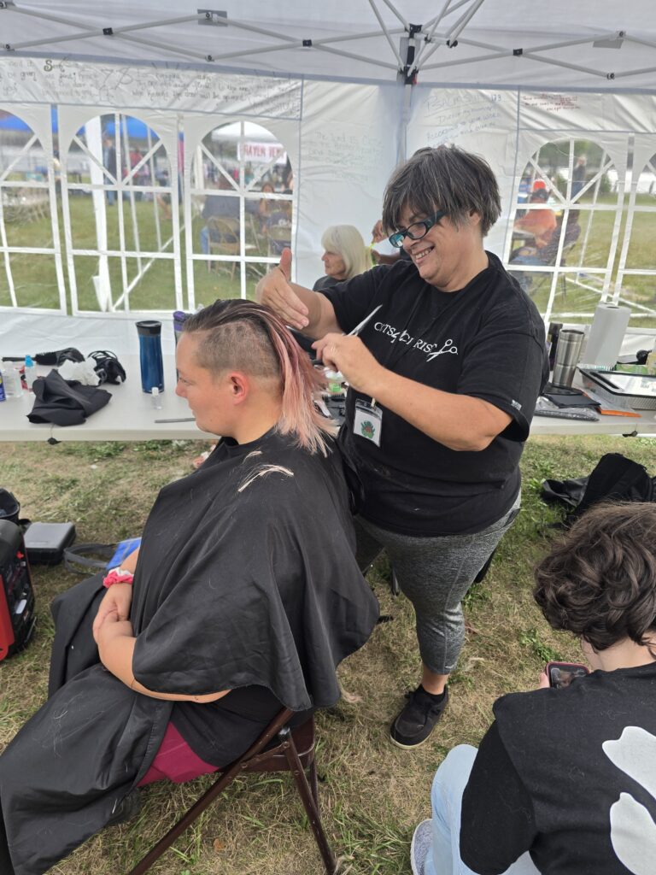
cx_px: 328
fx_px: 581
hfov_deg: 58.9
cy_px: 438
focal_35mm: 23
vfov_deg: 73.9
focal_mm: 6.3
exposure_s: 1/180
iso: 16
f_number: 1.7
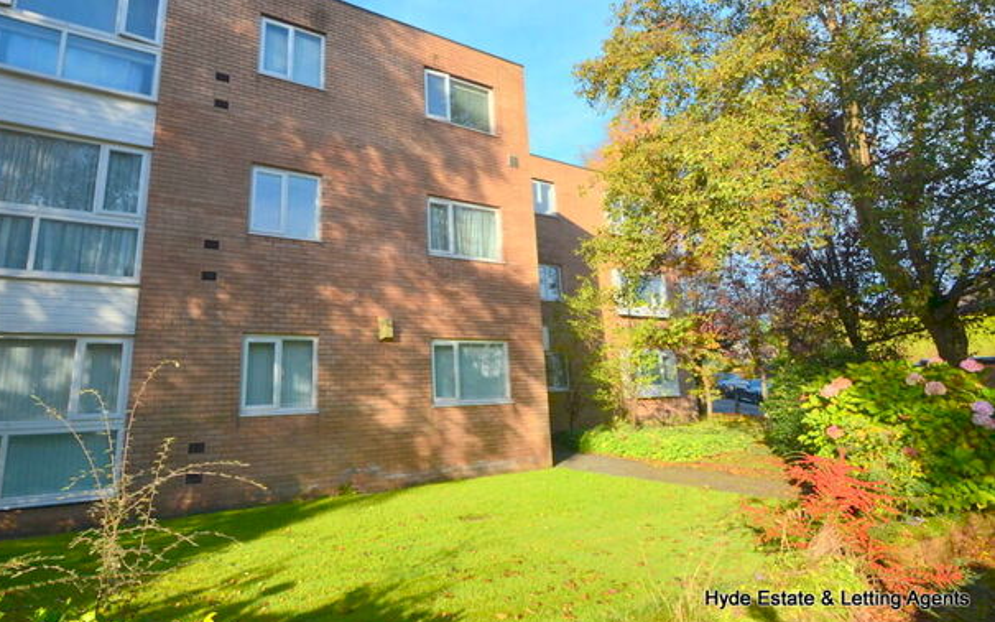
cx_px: 421
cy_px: 250
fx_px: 550
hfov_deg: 83.6
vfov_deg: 58.5
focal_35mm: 20
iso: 400
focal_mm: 11.5
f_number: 10
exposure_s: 1/250
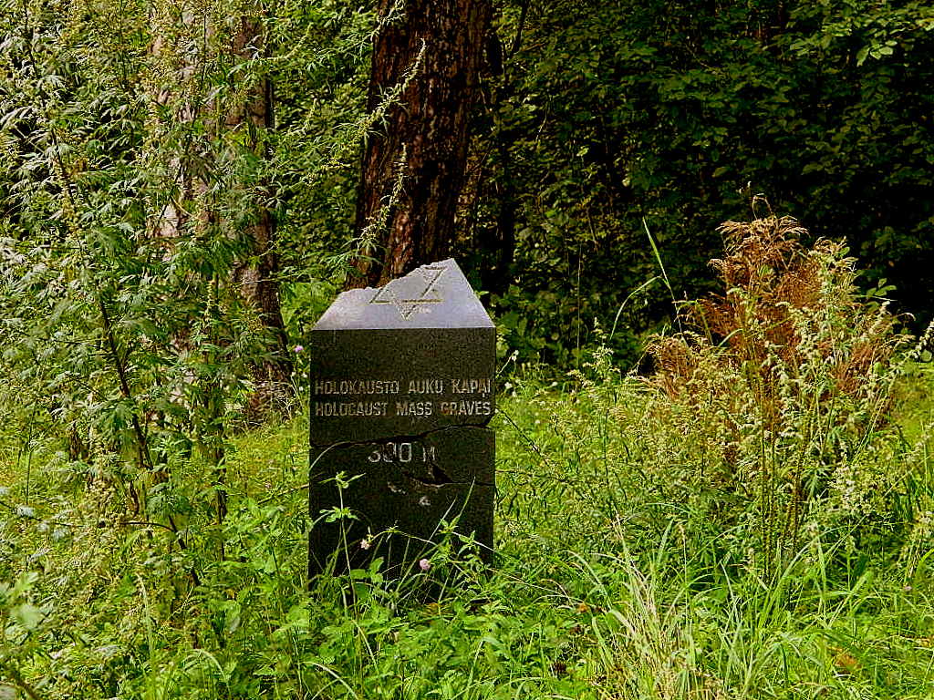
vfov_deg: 17.6
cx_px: 467
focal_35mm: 84
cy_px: 350
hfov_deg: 23.3
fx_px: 2266
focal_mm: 15.1
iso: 400
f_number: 4.2
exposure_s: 1/100
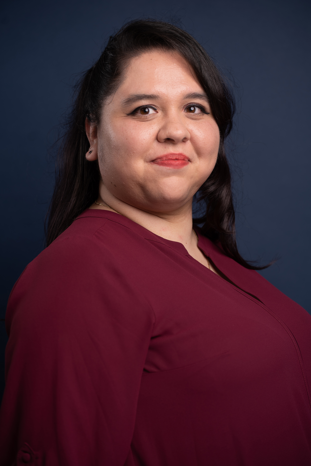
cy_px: 233
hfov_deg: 14.6
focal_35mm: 94
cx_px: 156
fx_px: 1218
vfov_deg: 21.7
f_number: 4
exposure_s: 1/640
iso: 50
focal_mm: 94
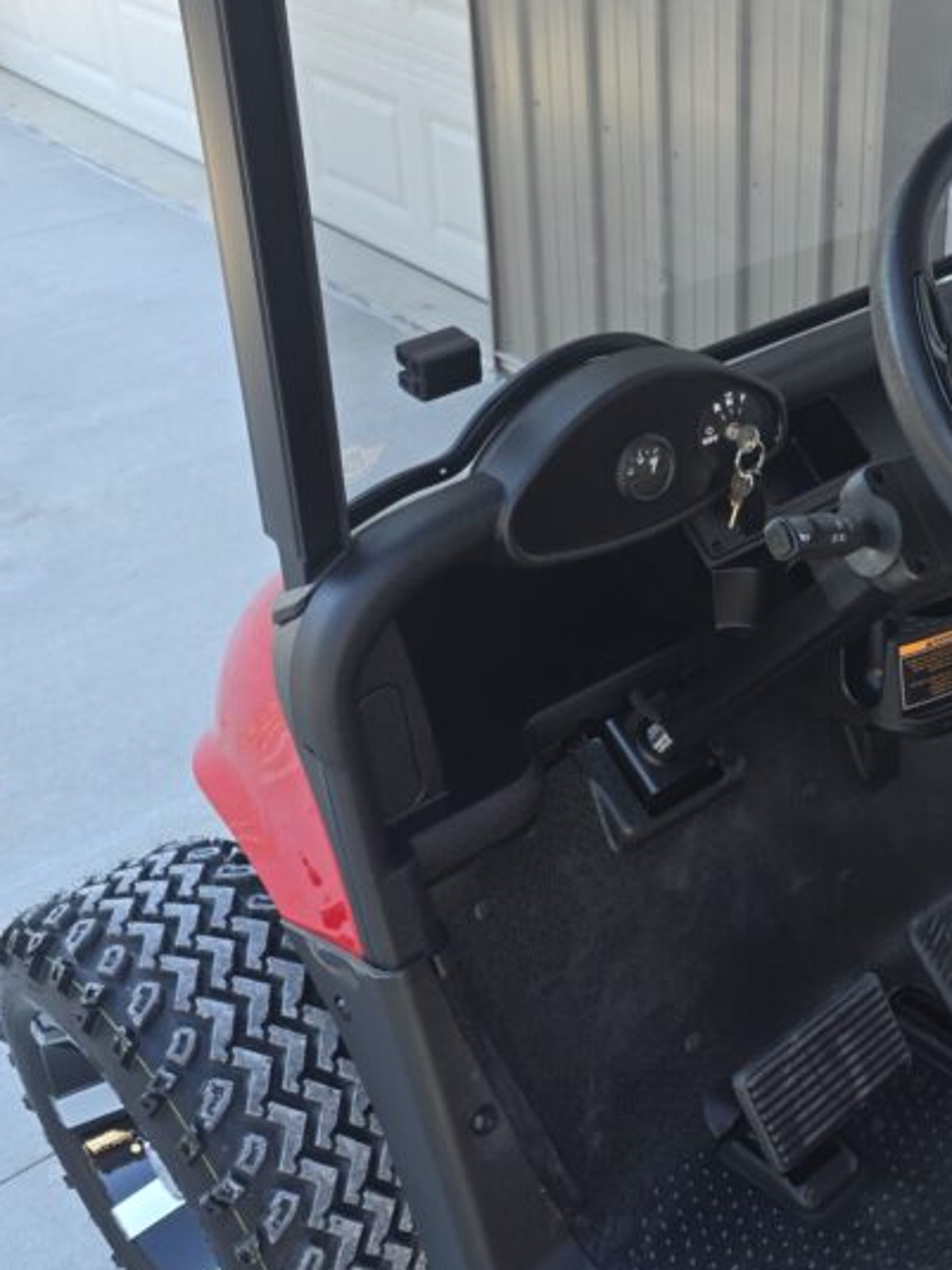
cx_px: 883
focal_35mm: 44
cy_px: 677
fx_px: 1614
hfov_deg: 31.1
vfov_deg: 42.9
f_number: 1.7
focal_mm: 6.3
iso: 50
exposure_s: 1/180
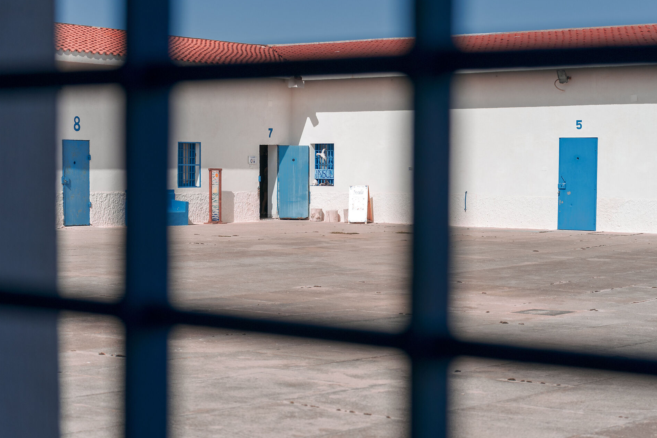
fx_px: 1405
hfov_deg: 26.3
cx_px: 322
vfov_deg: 17.7
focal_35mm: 77
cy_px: 261
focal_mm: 61
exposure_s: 1/4000
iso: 400
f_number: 4
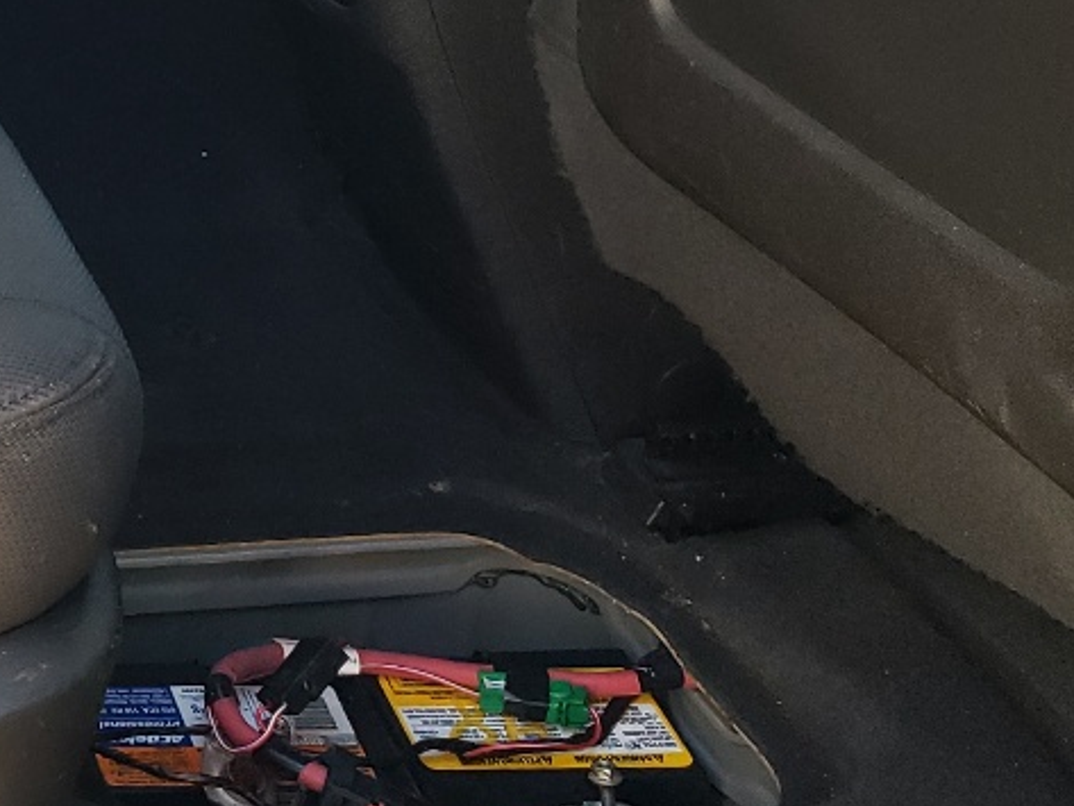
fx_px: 2731
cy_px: -213
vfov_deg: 16.0
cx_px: -615
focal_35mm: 88
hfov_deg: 19.0
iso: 83
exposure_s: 1/120
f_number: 1.5
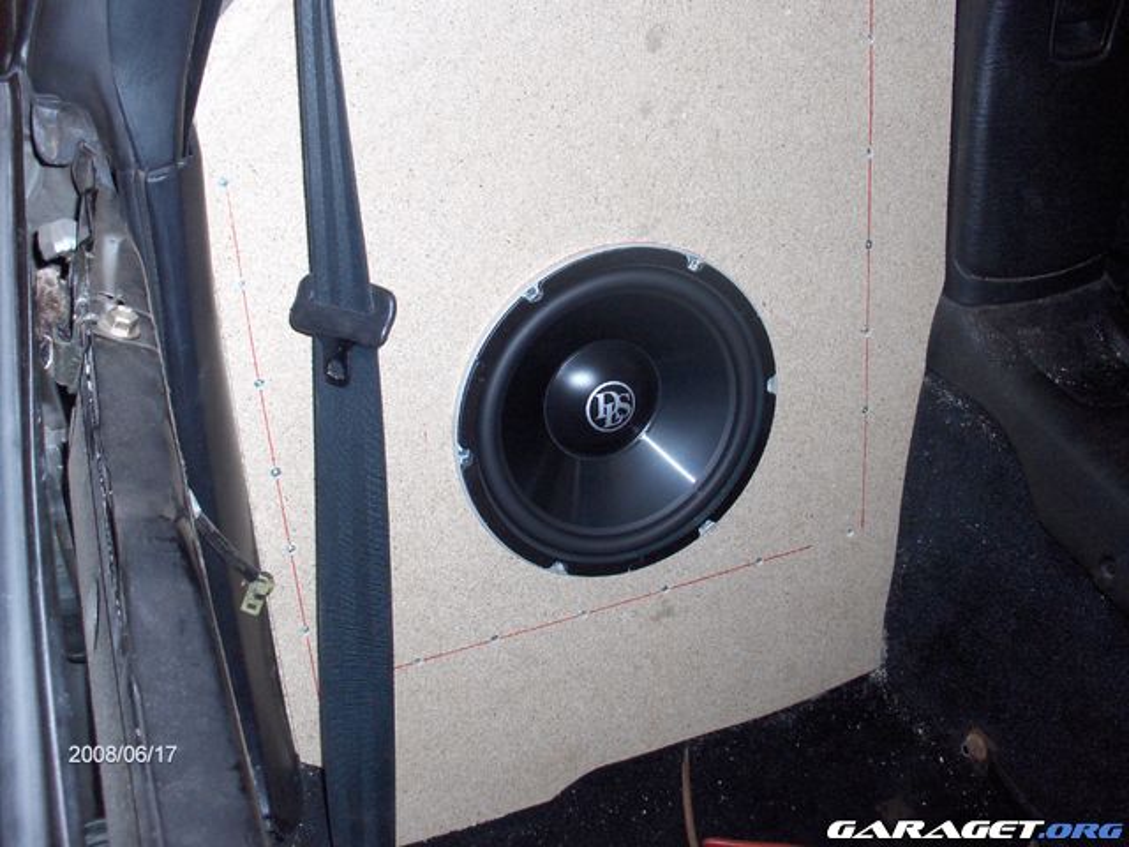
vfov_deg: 49.7
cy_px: 424
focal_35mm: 28
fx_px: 913
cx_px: 564
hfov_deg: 63.4
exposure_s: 1/60
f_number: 2.8
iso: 50
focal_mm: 5.8
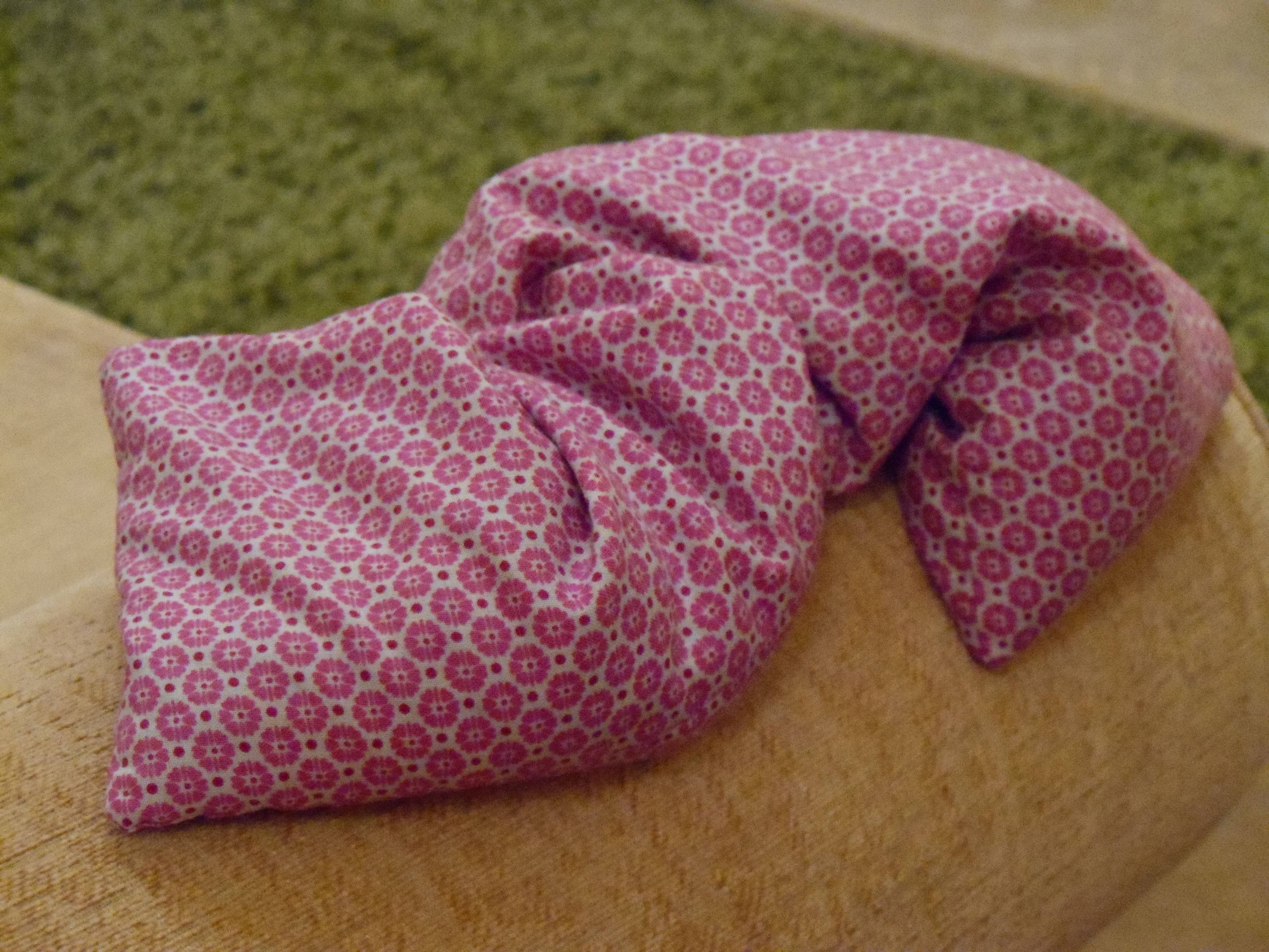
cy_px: 476
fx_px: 3006
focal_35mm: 82
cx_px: 634
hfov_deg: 23.8
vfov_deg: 18.0
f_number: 4.5
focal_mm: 14.8
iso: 800
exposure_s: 1/15
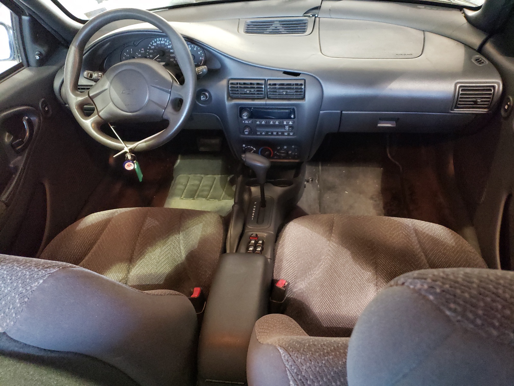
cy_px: 193
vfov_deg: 53.1
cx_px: 257
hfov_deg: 67.3
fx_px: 386
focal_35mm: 26
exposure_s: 1/24
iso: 578
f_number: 1.5
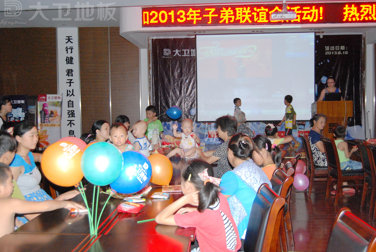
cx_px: 188
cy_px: 126
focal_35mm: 39
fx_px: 408
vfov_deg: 34.3
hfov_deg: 49.5
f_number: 5.6
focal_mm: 26
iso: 1600
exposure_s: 1/60
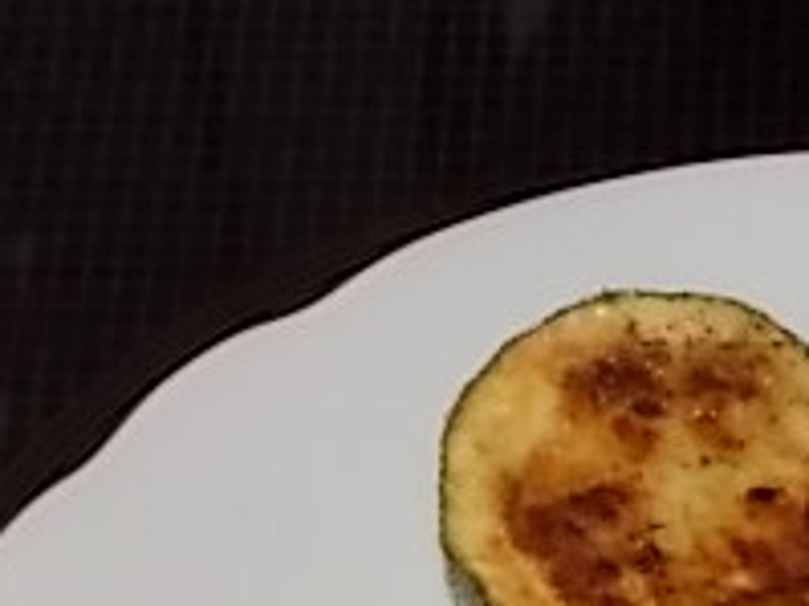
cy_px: 927
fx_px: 5722
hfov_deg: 8.0
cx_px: 927
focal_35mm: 245
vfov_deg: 6.0
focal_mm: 13.5
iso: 200
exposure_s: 1/60
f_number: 5.8
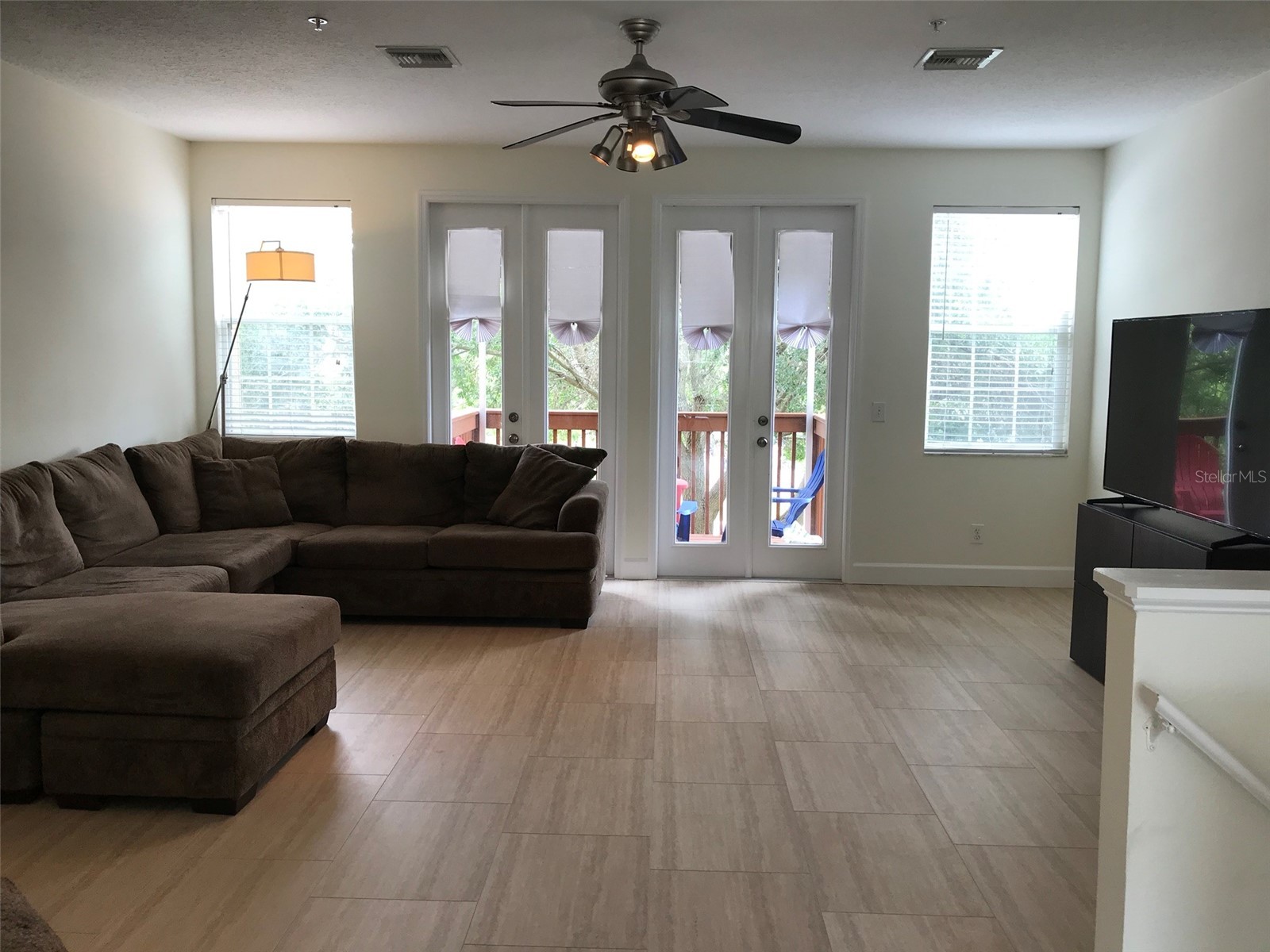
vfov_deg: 49.7
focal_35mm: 28
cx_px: 635
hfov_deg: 63.4
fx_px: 1027
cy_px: 476
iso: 25
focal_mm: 3.99
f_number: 1.8
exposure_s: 1/40
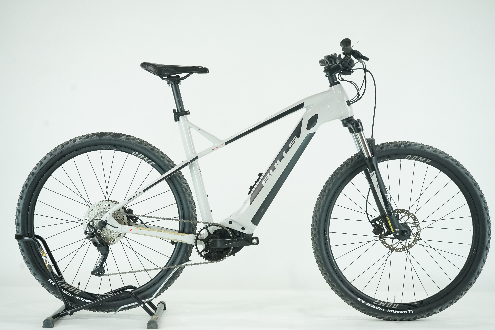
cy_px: 165
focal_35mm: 54
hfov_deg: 36.9
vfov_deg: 25.1
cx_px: 248
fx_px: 742
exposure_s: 1/200
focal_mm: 54
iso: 2000
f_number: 6.3
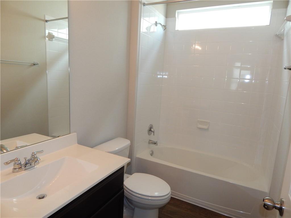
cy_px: 109
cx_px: 146
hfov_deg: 76.4
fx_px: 185
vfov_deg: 61.1
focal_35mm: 22
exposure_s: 1/30
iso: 160
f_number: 3
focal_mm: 4
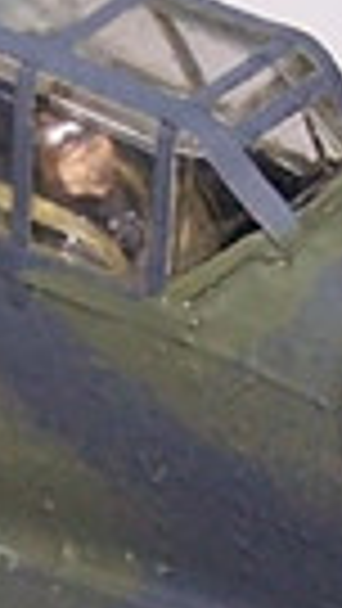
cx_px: 187
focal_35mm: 326
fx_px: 5252
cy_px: 410
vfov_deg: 6.6
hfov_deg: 3.7
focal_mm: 6.3
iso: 80
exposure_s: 1/60
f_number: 2.8
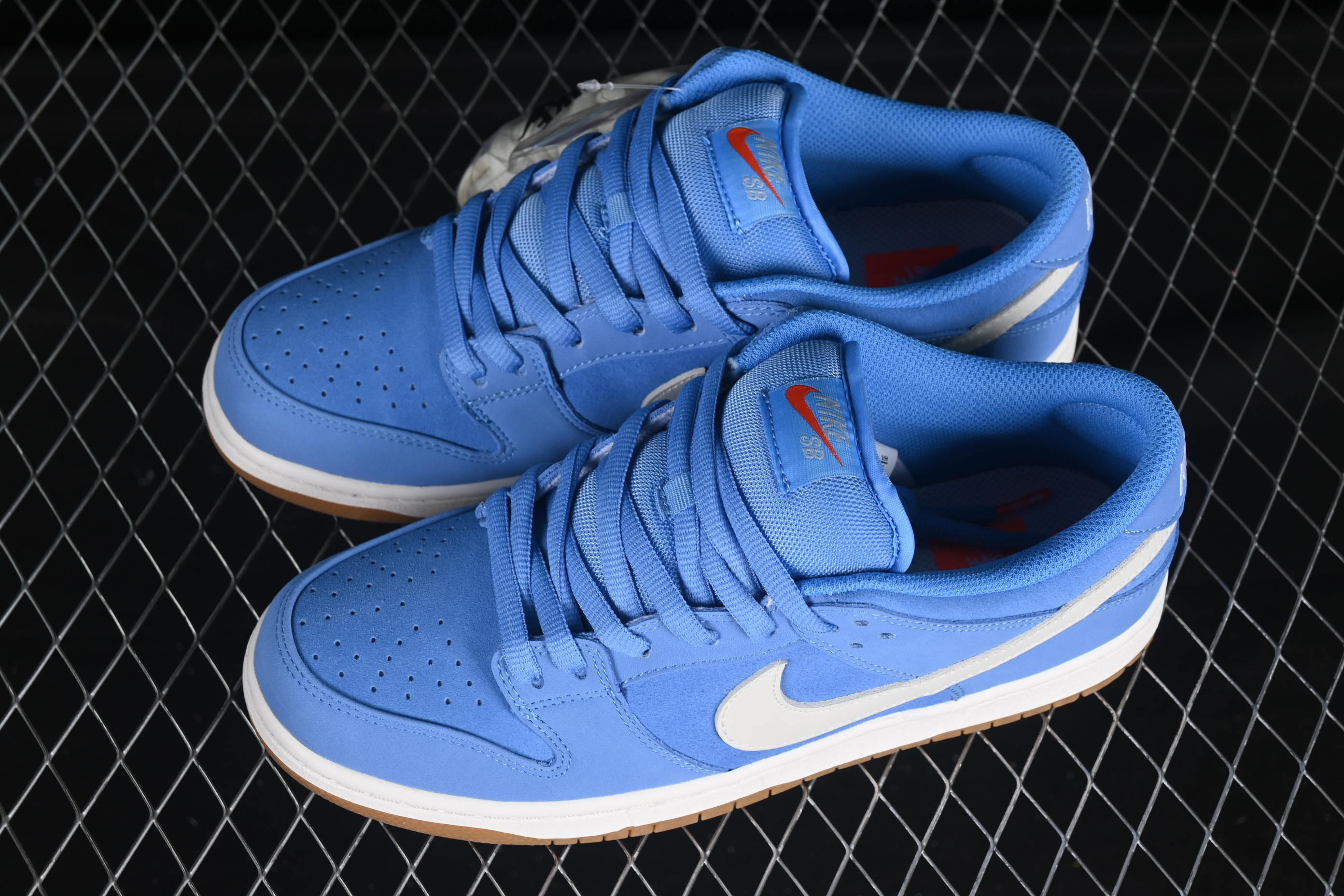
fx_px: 2688
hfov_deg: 28.1
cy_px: 448
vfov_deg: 18.9
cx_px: 672
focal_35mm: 72
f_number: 7.1
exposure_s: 1/60
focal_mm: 48
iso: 160
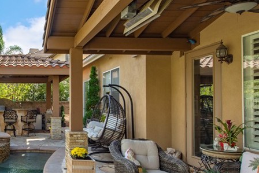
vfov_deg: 41.1
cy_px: 95
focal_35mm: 32
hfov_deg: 53.0
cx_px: 36
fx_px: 230
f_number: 8
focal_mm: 14
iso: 250
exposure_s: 1/250
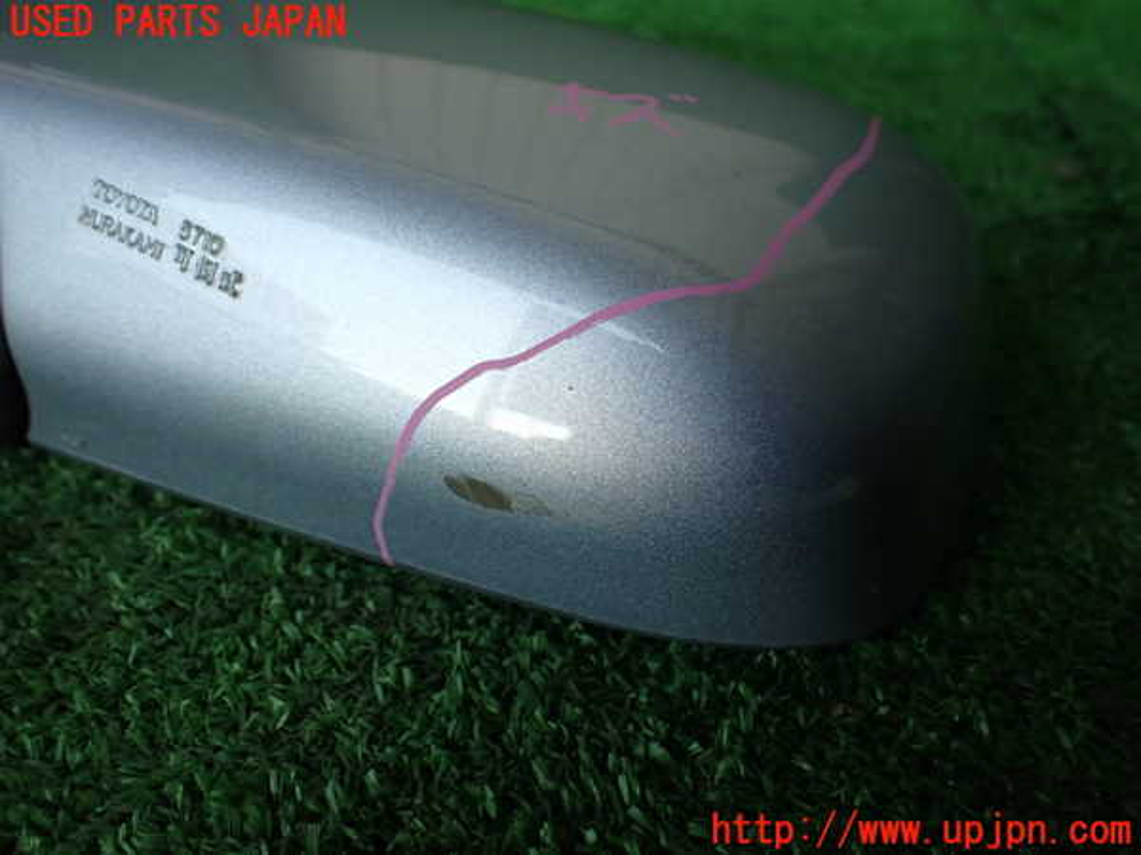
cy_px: 428
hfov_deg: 60.0
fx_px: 989
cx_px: 570
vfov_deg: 46.8
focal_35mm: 30
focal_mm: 5.4
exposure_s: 1/125
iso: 250
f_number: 2.3
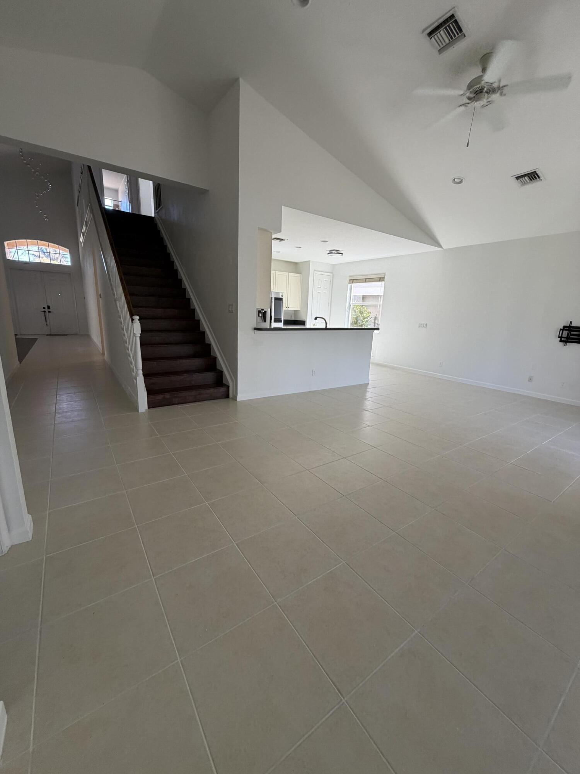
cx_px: 290
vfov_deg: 102.1
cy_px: 387
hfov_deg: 85.7
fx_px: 313
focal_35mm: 14
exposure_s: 1/121
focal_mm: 2.22
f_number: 2.2
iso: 200
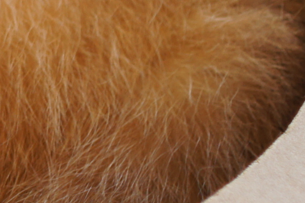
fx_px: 2684
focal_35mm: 317
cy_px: 52
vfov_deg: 4.3
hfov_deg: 6.0
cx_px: -610
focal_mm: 30
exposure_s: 1/60
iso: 200
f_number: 4
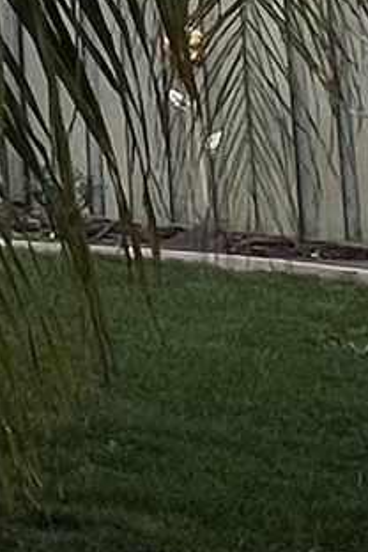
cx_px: -778
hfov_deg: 8.5
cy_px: -589
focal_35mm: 133
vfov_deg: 13.1
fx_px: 2039
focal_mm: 1.57
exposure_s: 1/2137
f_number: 1.8
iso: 32
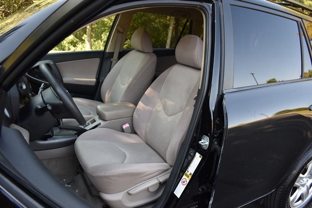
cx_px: 156
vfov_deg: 47.9
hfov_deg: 67.4
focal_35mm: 27
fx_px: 234
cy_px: 104
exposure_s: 1/250
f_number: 3.5
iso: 400
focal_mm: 18
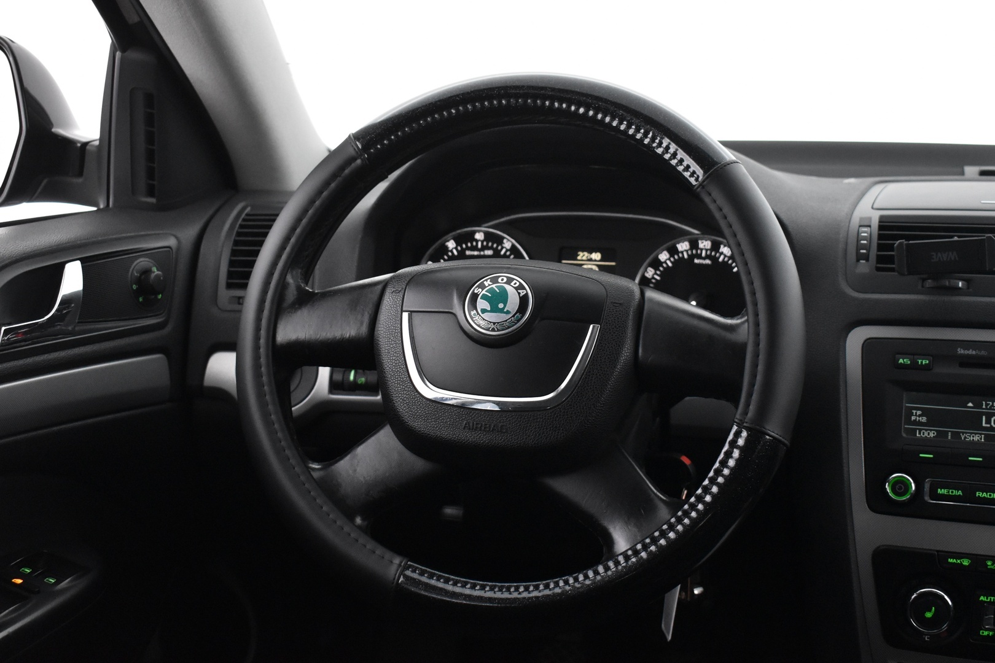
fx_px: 1244
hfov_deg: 43.6
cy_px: 332
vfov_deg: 29.9
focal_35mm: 45
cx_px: 498
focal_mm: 30
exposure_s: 1/30
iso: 3200
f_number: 4.2
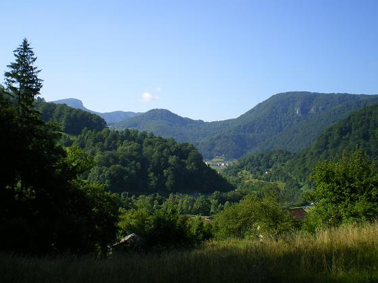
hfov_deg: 49.0
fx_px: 415
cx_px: 189
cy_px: 142
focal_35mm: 38
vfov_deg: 37.7
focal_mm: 6.3
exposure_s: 1/250
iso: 64
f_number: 4.6
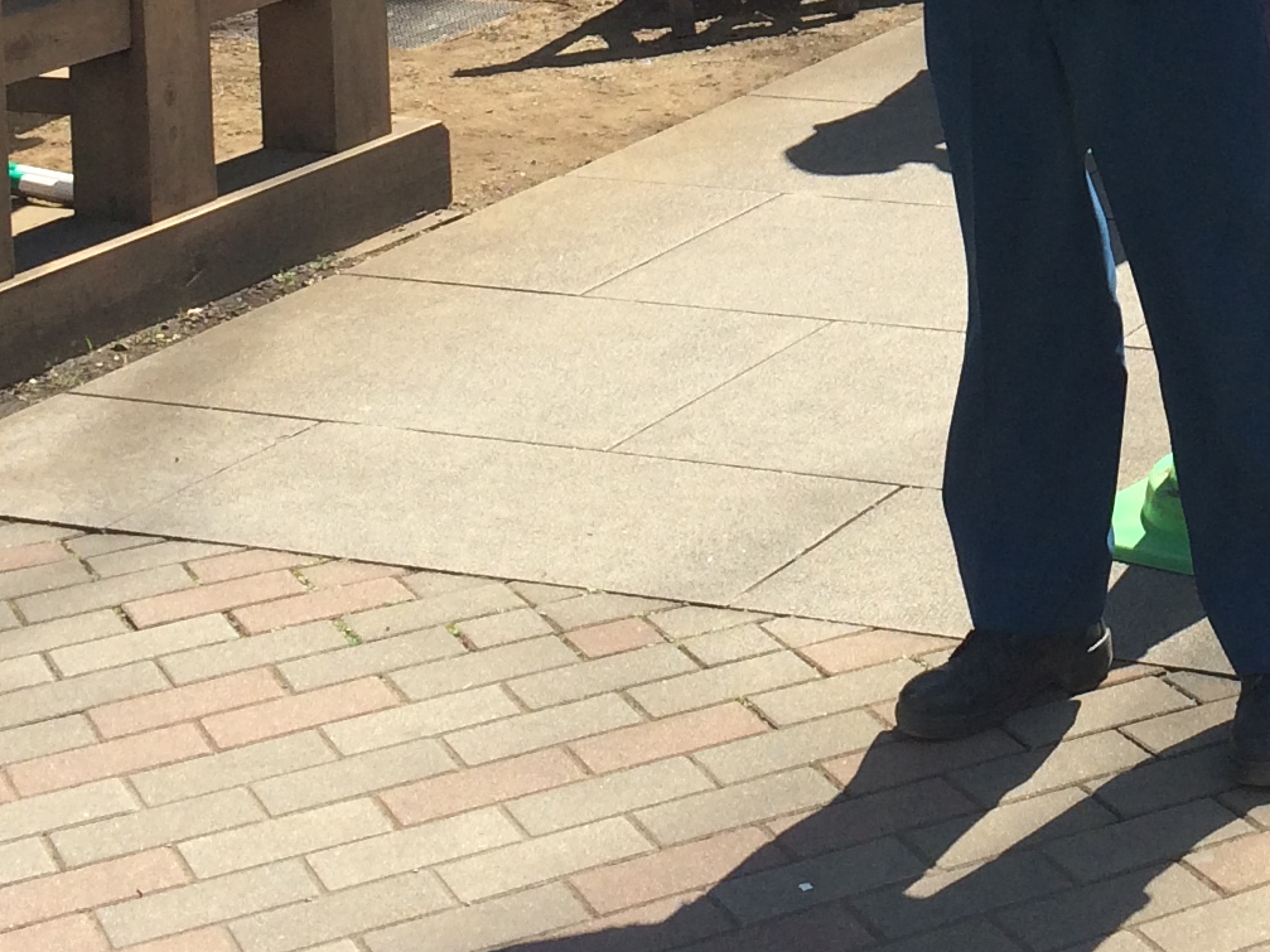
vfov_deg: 14.6
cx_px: 1204
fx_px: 3448
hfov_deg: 20.3
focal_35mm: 94
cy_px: -477
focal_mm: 4.15
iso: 32
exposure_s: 1/1080
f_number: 2.2
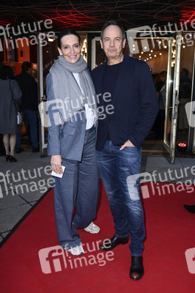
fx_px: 260
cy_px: 146
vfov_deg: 58.8
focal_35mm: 32
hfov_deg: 41.0
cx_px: 98
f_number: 5.6
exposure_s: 1/250
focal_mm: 32
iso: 800
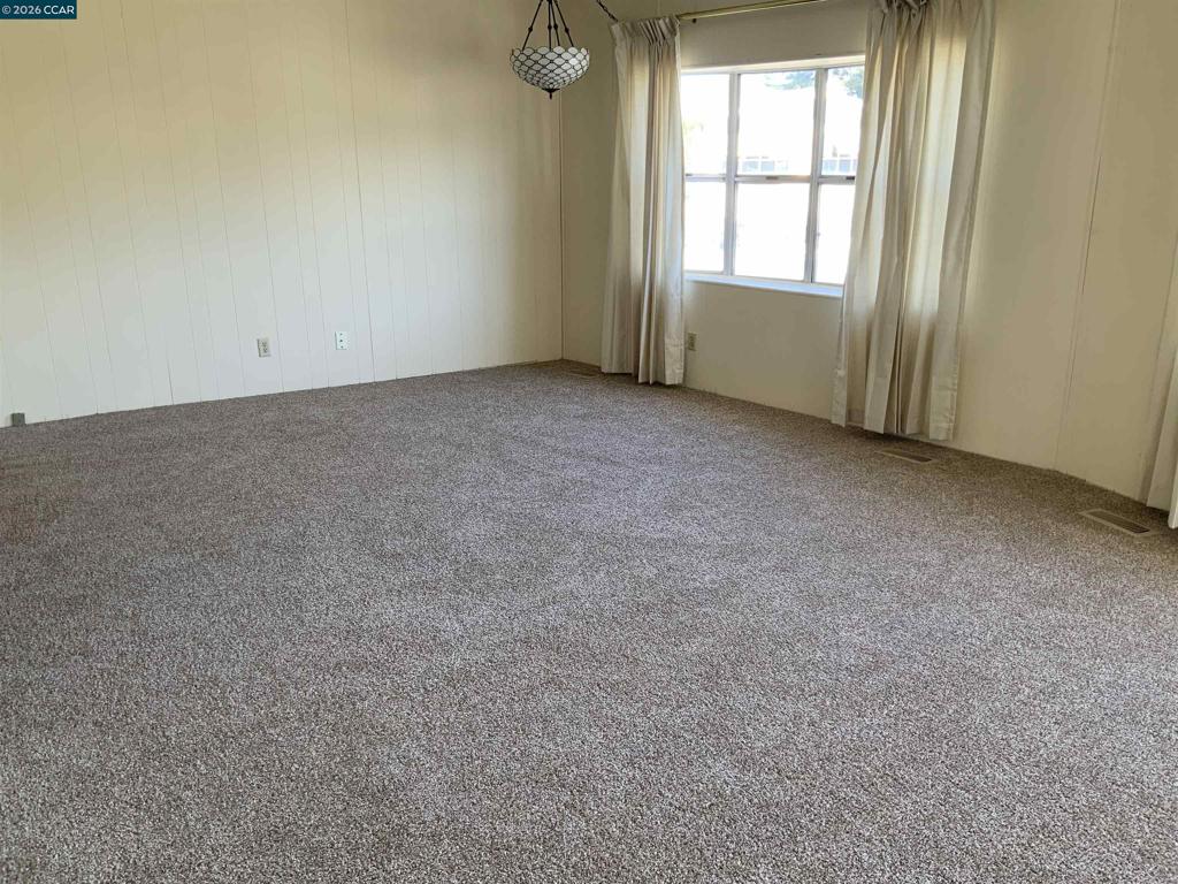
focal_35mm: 29
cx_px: 589
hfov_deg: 61.7
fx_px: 987
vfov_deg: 48.2
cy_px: 442
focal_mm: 3
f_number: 1.8
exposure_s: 1/60
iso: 40
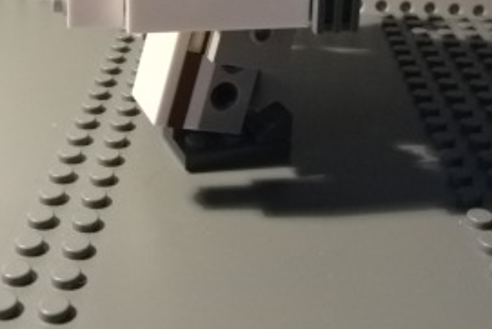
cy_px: -42
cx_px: 223
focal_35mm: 59
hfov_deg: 33.9
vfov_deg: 21.7
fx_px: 807
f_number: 3.2
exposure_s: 1/15
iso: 400
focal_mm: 4.3
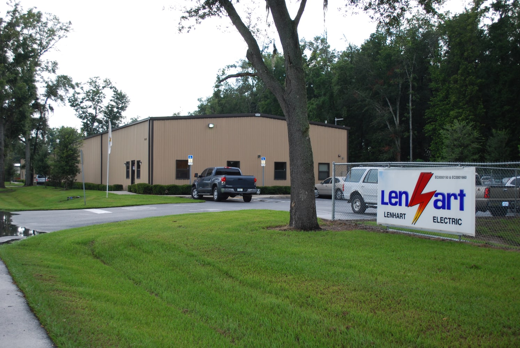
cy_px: 174
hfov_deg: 46.3
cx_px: 260
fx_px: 607
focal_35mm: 42
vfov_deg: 32.0
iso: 200
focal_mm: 28
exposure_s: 1/125
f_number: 4.5
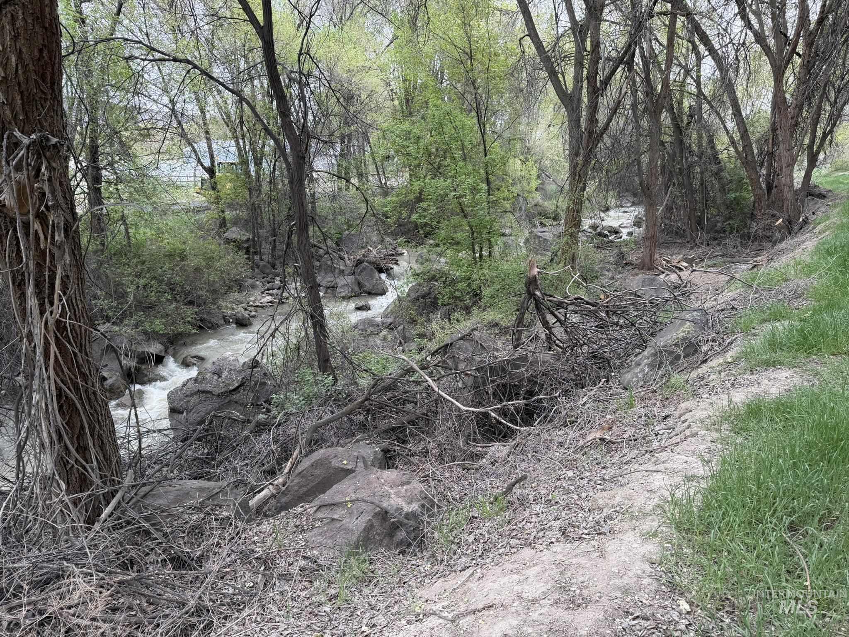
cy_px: 318
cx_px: 424
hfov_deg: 71.6
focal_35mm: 24
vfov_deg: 56.8
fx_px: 589
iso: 64
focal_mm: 6.76
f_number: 1.78
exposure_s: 1/167
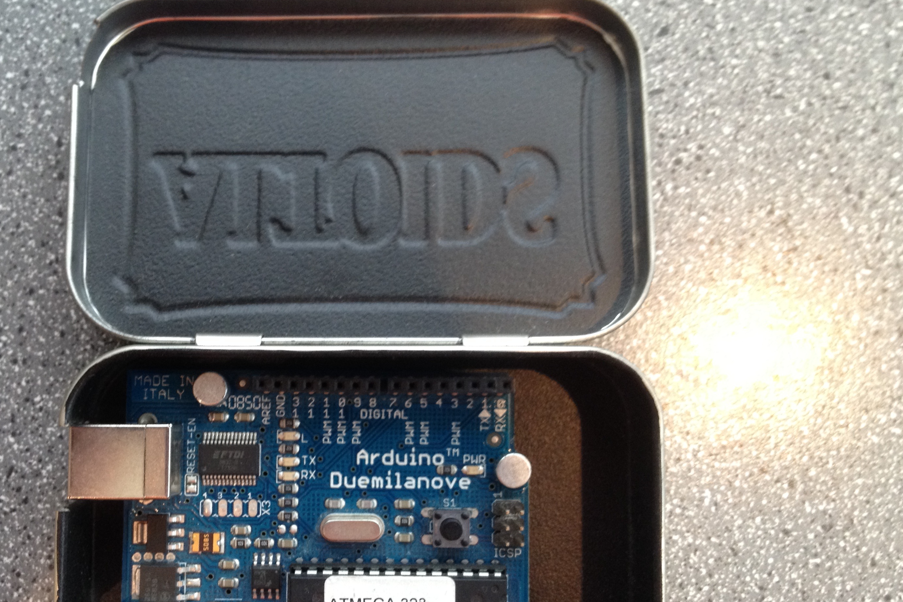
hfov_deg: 45.2
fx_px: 1078
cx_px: 371
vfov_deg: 31.1
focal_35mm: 43
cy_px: 360
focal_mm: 4.28
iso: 160
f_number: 2.4
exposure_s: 1/20
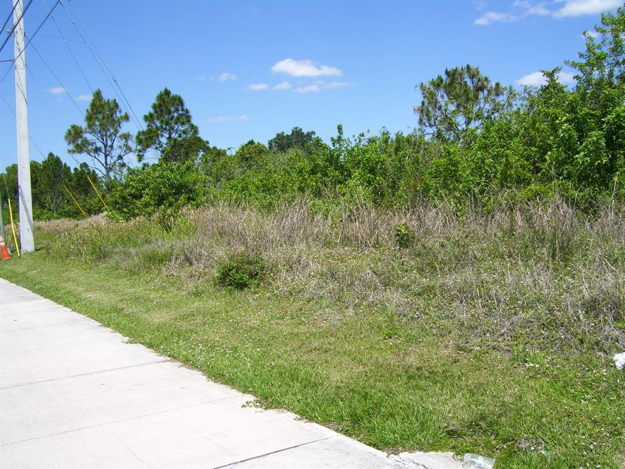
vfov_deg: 39.7
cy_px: 234
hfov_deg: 51.4
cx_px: 312
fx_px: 650
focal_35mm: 36
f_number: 4.8
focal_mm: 6
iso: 80
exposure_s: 1/640
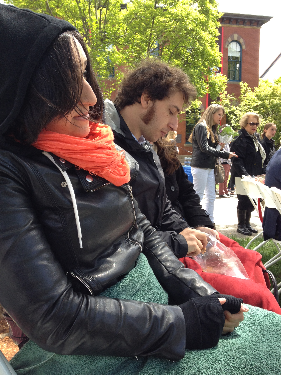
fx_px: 379
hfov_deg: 40.7
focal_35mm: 35
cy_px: 188
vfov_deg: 52.6
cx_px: 140
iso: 64
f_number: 2.4
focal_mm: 4.28
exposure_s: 1/286
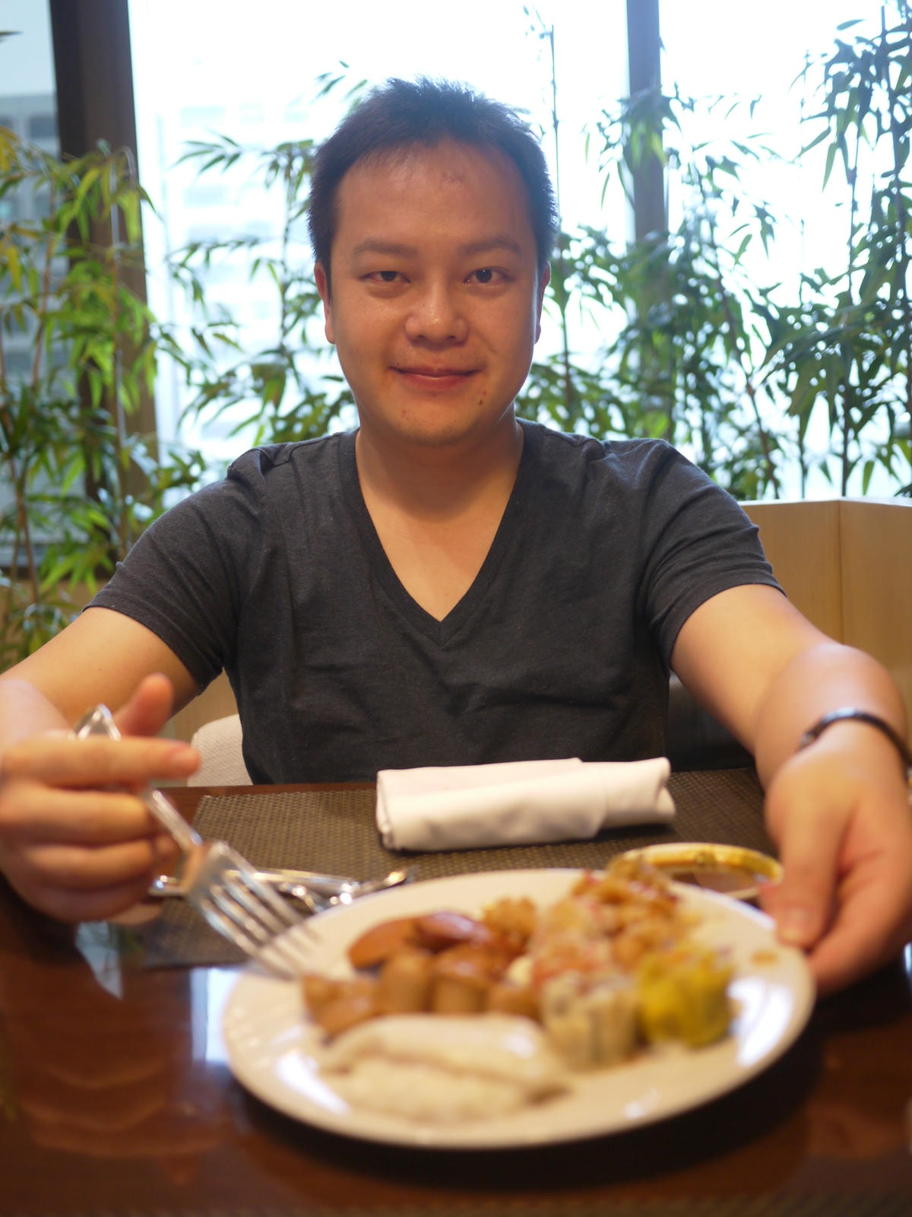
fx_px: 1405
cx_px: 456
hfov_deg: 36.0
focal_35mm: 40
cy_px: 608
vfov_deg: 46.8
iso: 250
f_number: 1.7
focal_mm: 20
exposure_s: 1/60
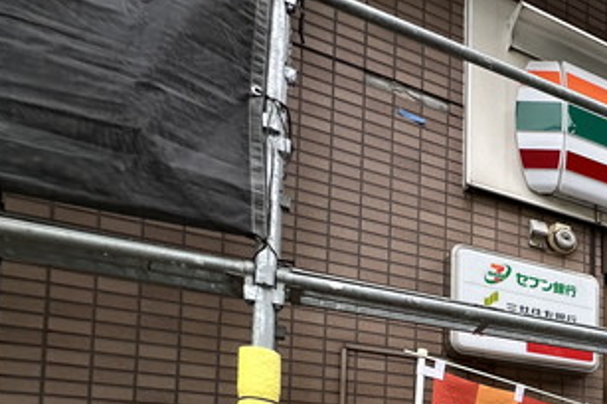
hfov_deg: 35.5
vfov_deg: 29.7
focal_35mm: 38
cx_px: 781
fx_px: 640
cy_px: 493
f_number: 2.2
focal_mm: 2.22
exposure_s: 1/188
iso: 40
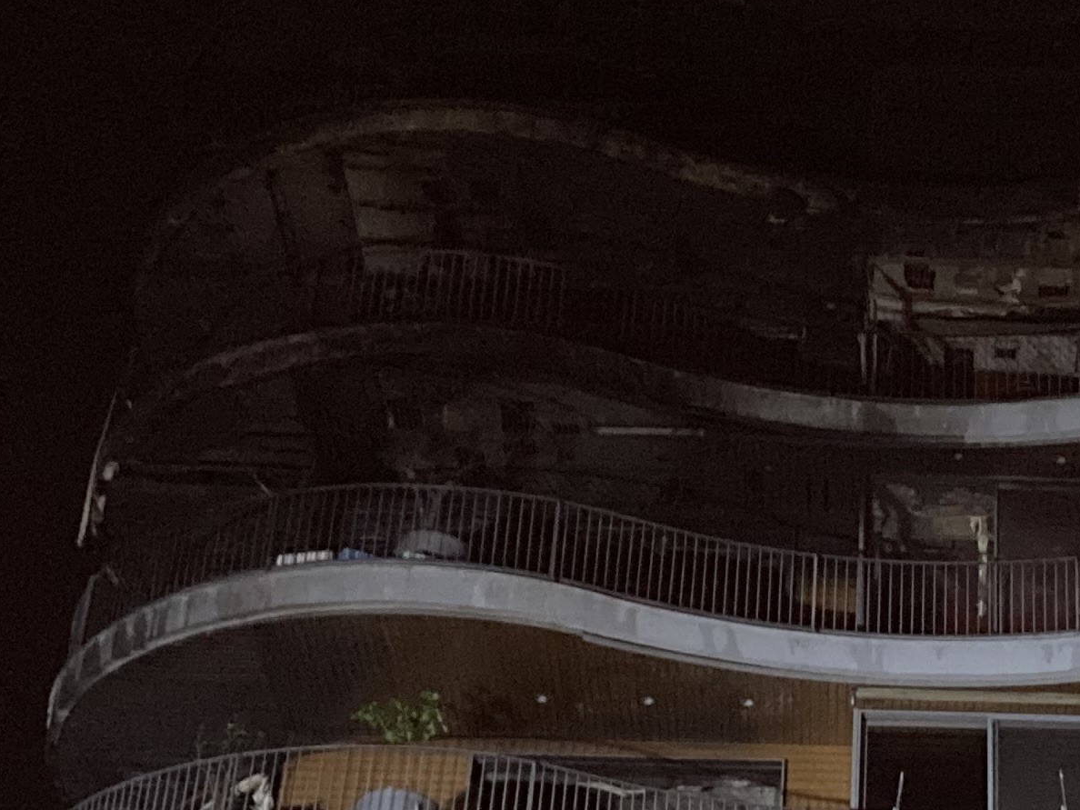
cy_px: 541
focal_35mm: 95
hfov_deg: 20.3
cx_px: 955
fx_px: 2964
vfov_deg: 15.5
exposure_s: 1/17
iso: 1250
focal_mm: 3.99
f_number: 1.8
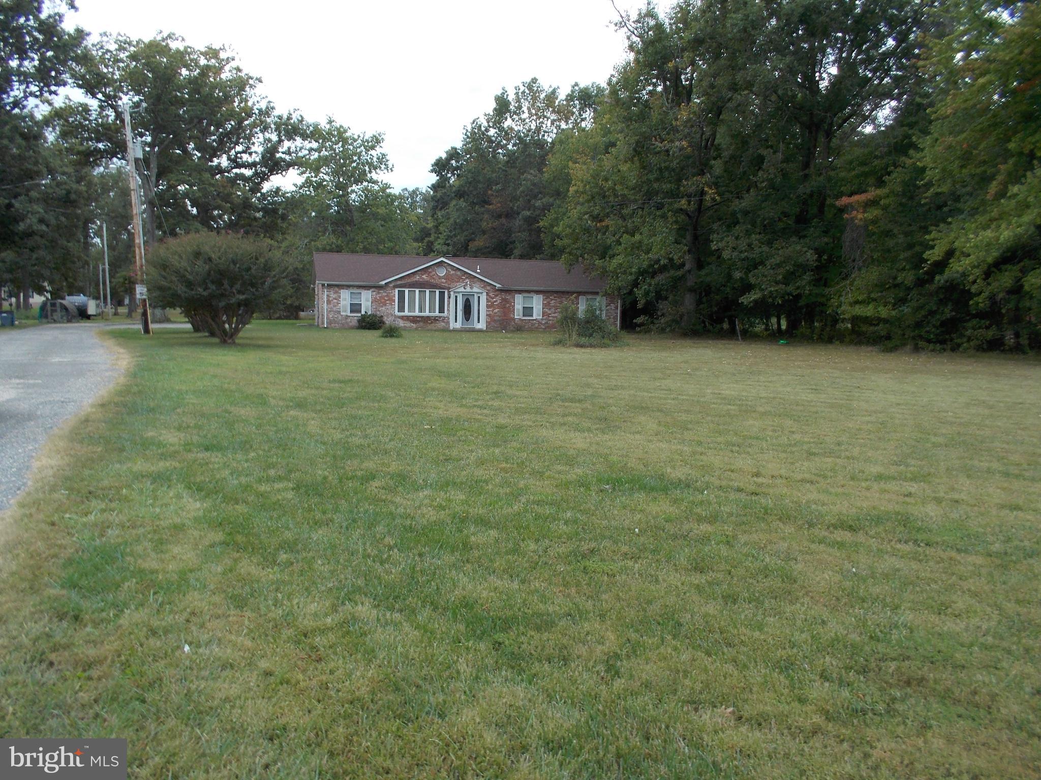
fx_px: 872
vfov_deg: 48.2
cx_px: 520
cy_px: 390
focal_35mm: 29
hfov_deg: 61.7
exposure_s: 1/250
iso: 80
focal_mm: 4.1
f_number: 3.3
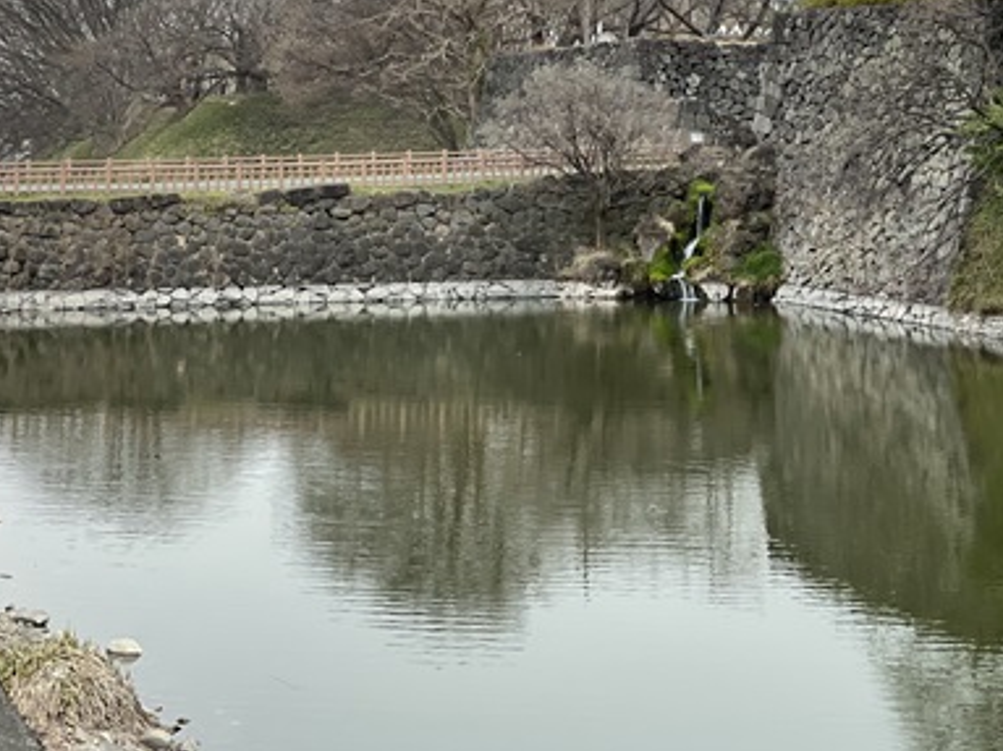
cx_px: 563
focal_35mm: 87
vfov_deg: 16.8
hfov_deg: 22.5
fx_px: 2520
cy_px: 149
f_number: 2
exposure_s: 1/841
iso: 25
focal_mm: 6
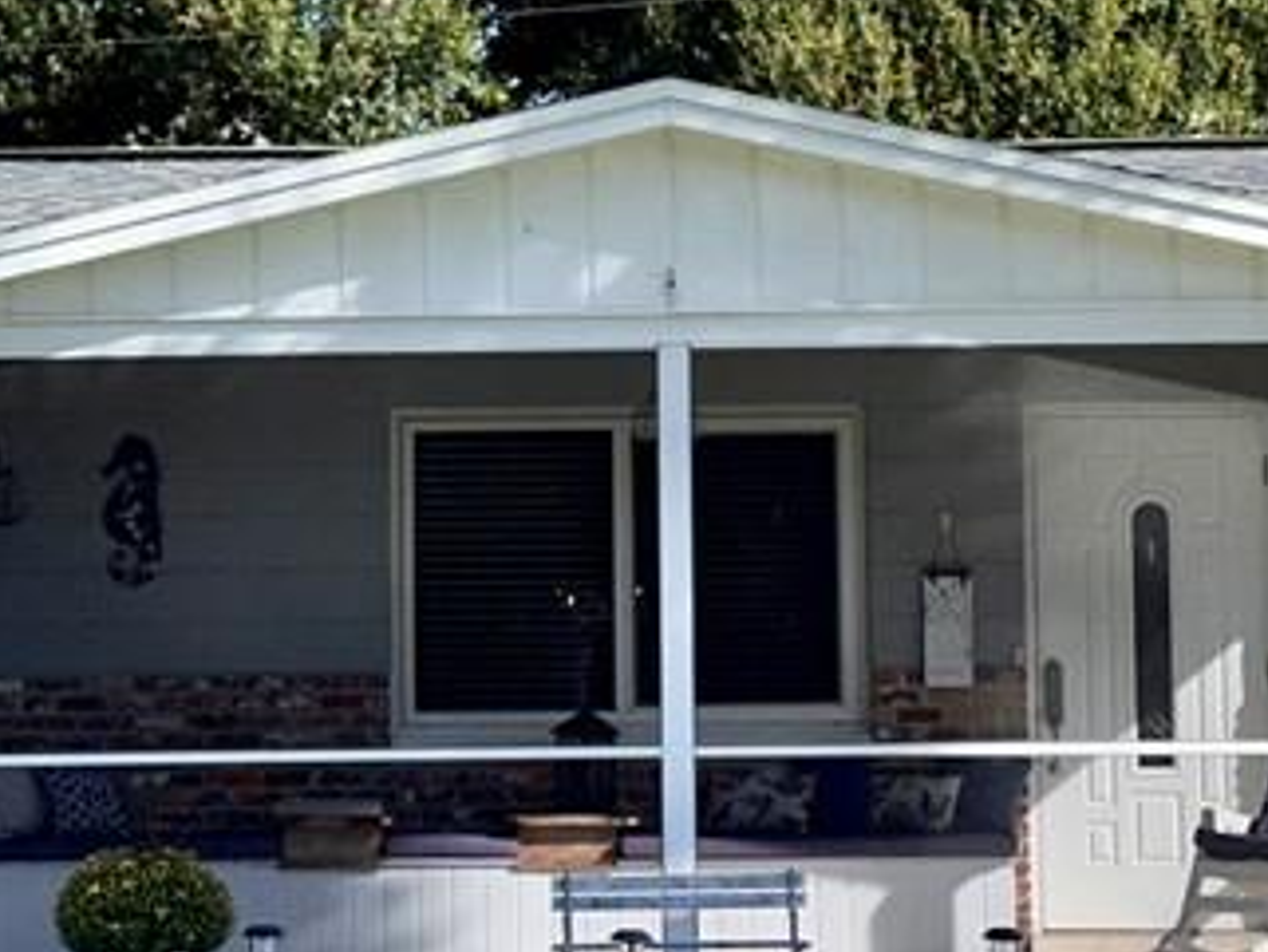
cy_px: 12
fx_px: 5607
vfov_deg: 9.6
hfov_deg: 12.9
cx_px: 549
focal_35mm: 153
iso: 50
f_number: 1.78
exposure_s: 1/3155
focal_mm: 6.86
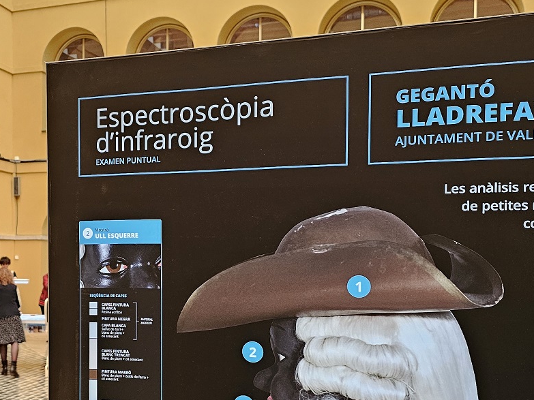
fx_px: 725
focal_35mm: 47
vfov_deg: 30.7
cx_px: 154
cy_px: 264
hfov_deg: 39.7
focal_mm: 6.3
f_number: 1.7
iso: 320
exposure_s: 1/50
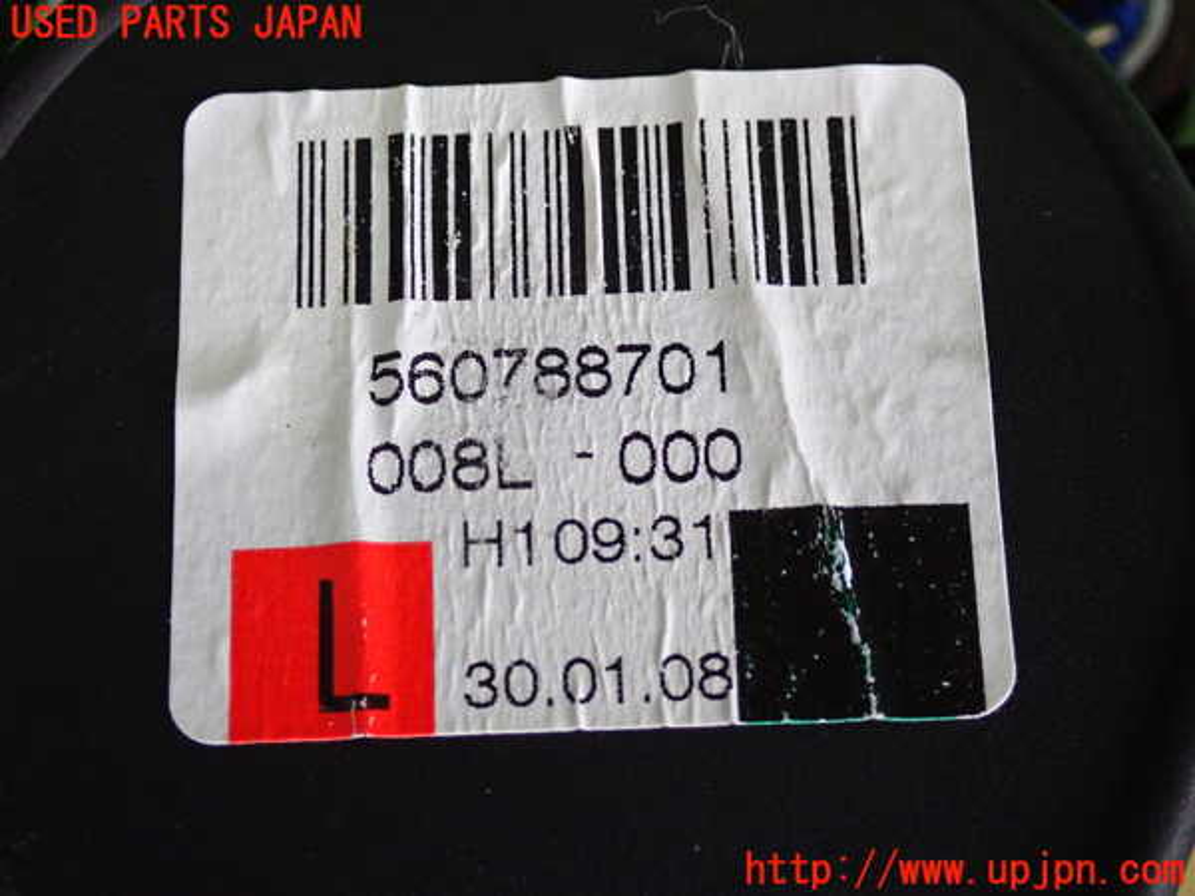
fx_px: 3038
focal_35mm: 88
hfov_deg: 22.3
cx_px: 598
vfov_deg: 16.8
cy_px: 448
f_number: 4.5
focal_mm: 15.66
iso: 640
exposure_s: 1/80
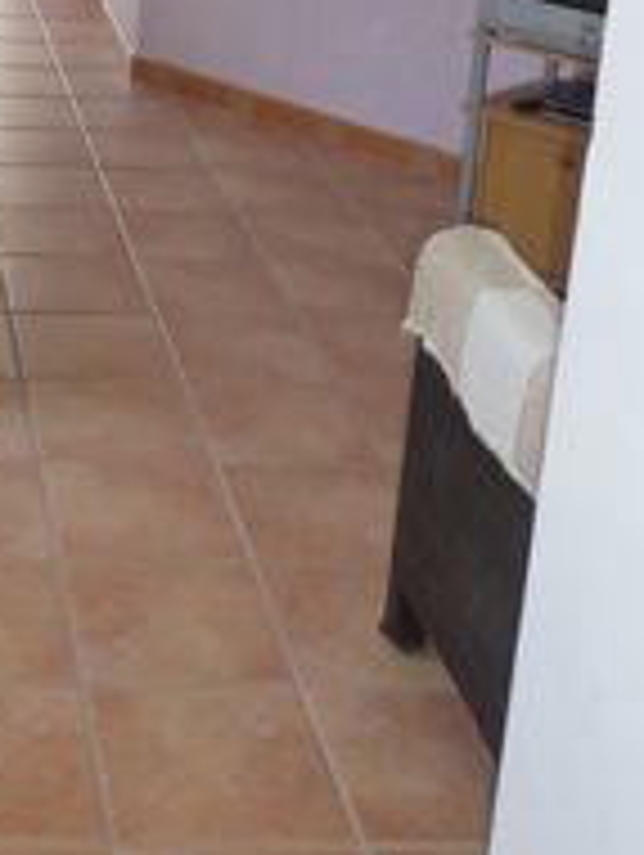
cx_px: -70
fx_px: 1733
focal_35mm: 70
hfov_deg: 20.1
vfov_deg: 26.0
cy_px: -45
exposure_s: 1/60
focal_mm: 4.3
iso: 200
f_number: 3.3
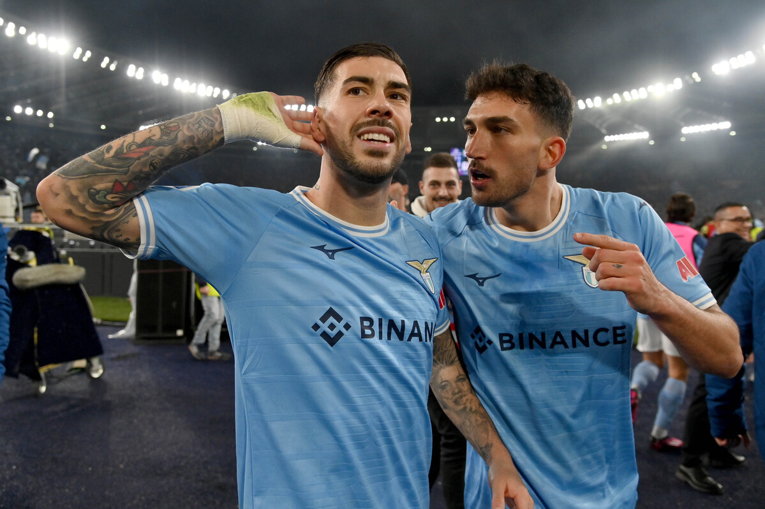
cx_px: 382
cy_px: 254
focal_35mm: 24
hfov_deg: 73.8
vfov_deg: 53.1
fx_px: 510
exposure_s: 1/1600
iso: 2000
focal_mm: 24
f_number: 4
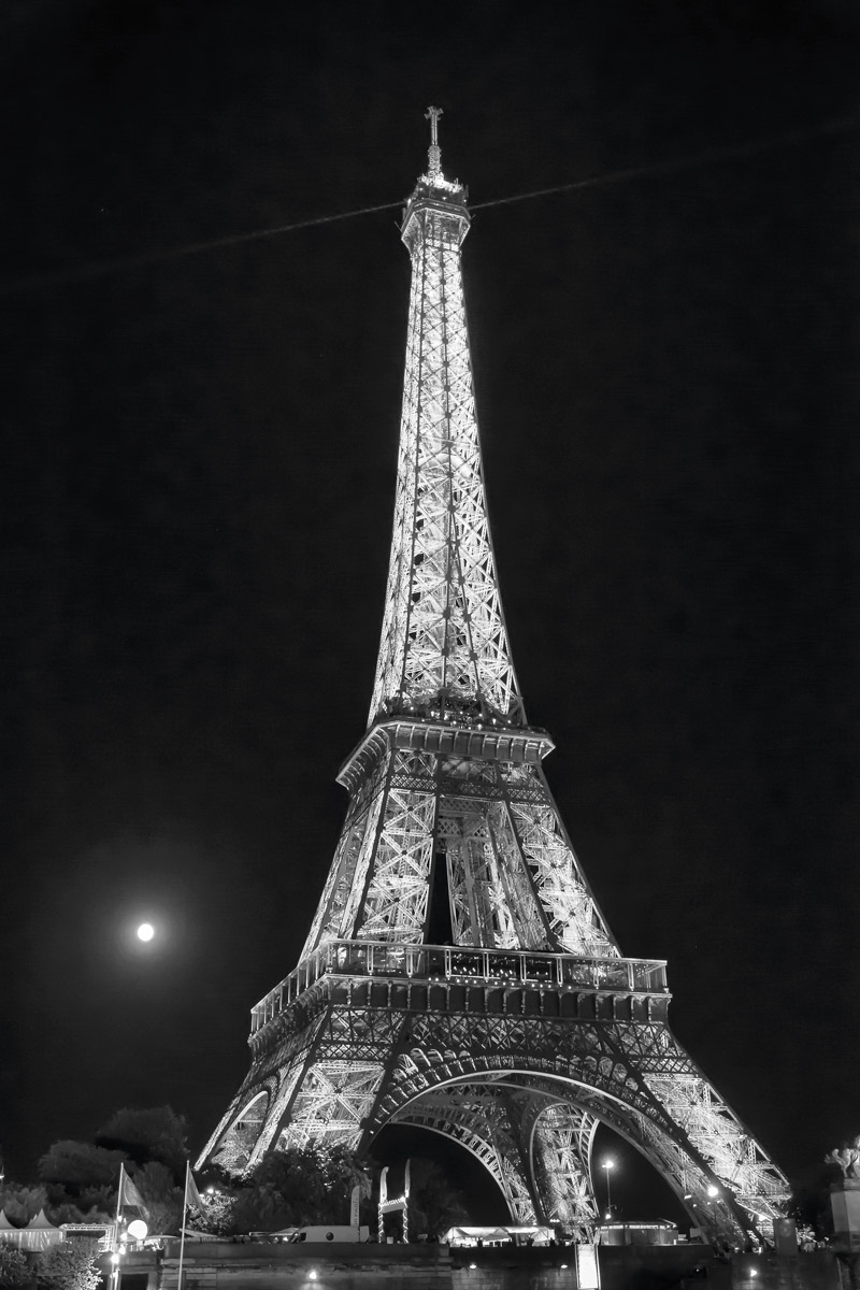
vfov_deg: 53.1
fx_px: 1290
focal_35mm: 36
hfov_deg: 36.9
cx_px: 430
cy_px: 645
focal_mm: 24
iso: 4000
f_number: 3
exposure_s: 1/80
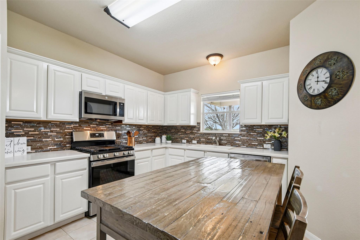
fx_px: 150
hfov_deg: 100.4
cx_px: 180
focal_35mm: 15
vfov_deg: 77.3
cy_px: 120
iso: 400
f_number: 8
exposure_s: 1/30
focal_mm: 10
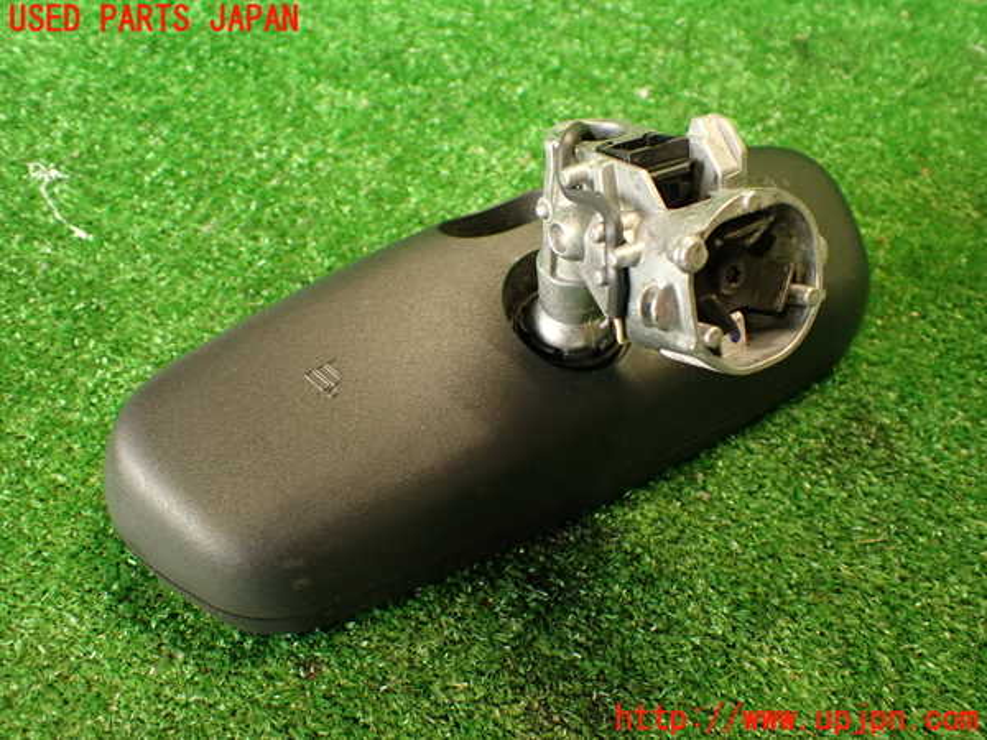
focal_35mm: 32
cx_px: 494
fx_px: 912
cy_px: 370
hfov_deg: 56.8
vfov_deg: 44.2
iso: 400
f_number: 2.4
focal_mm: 5.79
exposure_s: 1/30
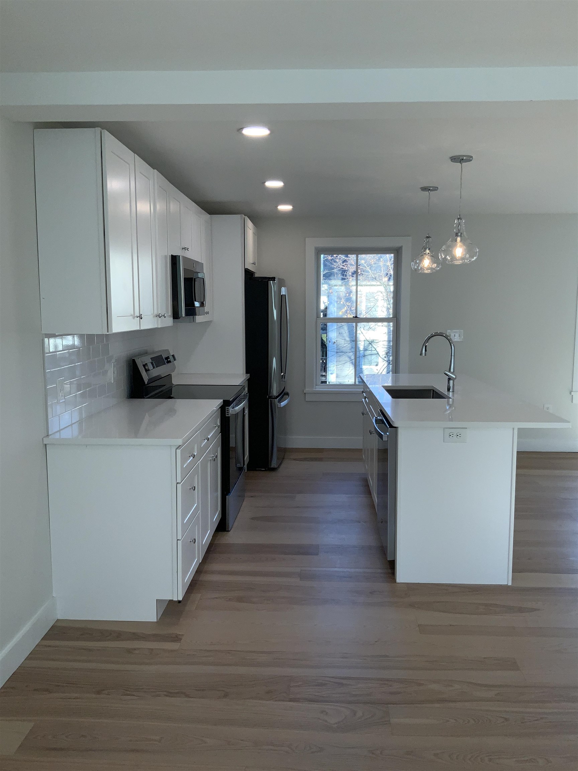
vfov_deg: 61.7
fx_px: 646
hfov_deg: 48.2
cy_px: 386
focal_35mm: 29
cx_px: 289
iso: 16
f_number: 1.8
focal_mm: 3
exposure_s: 1/261
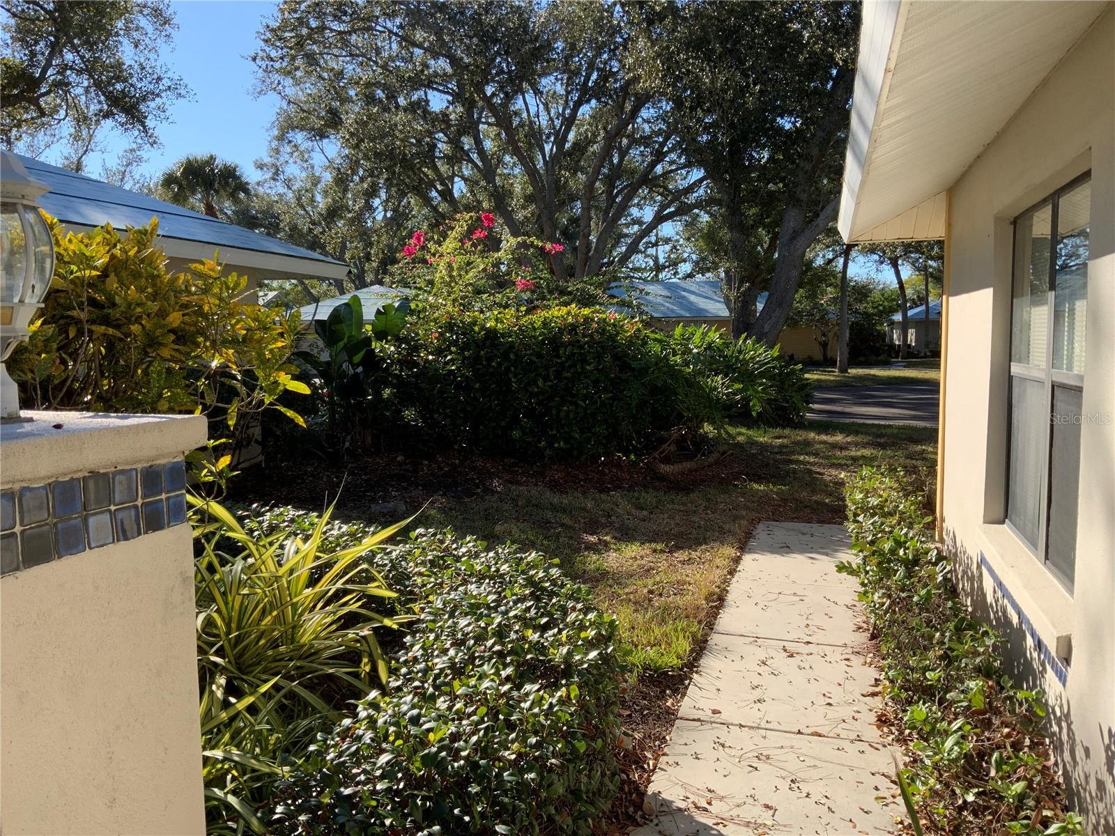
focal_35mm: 29
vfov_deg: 48.2
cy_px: 418
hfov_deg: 61.7
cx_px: 558
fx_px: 934
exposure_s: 1/739
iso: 16
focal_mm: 3
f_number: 1.8
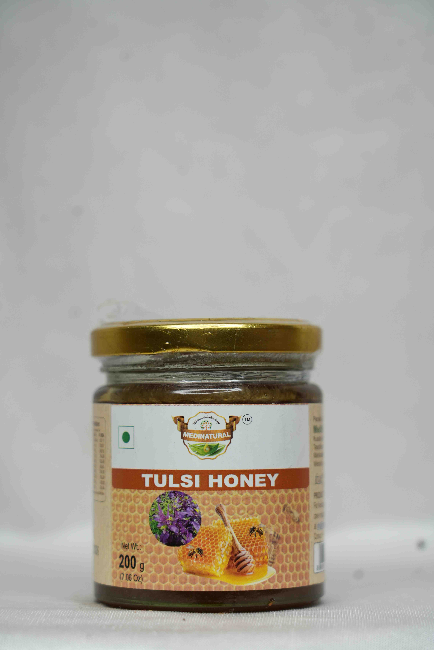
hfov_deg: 13.0
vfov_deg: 19.5
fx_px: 1899
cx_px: 217
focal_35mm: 105
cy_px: 325
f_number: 5
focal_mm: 105
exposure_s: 1/80
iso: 250
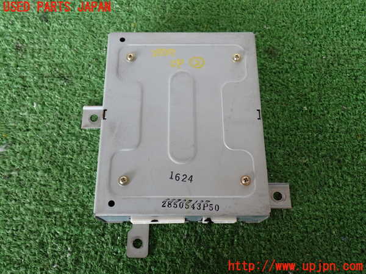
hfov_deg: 56.8
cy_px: 137
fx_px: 338
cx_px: 183
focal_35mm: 32
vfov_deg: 44.2
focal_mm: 5.79
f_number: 2.4
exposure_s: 1/50
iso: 200
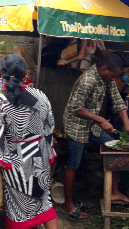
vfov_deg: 34.3
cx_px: -32
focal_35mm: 61
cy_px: 130
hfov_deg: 18.5
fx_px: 371
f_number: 2.4
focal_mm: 4.12
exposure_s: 1/335
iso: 50
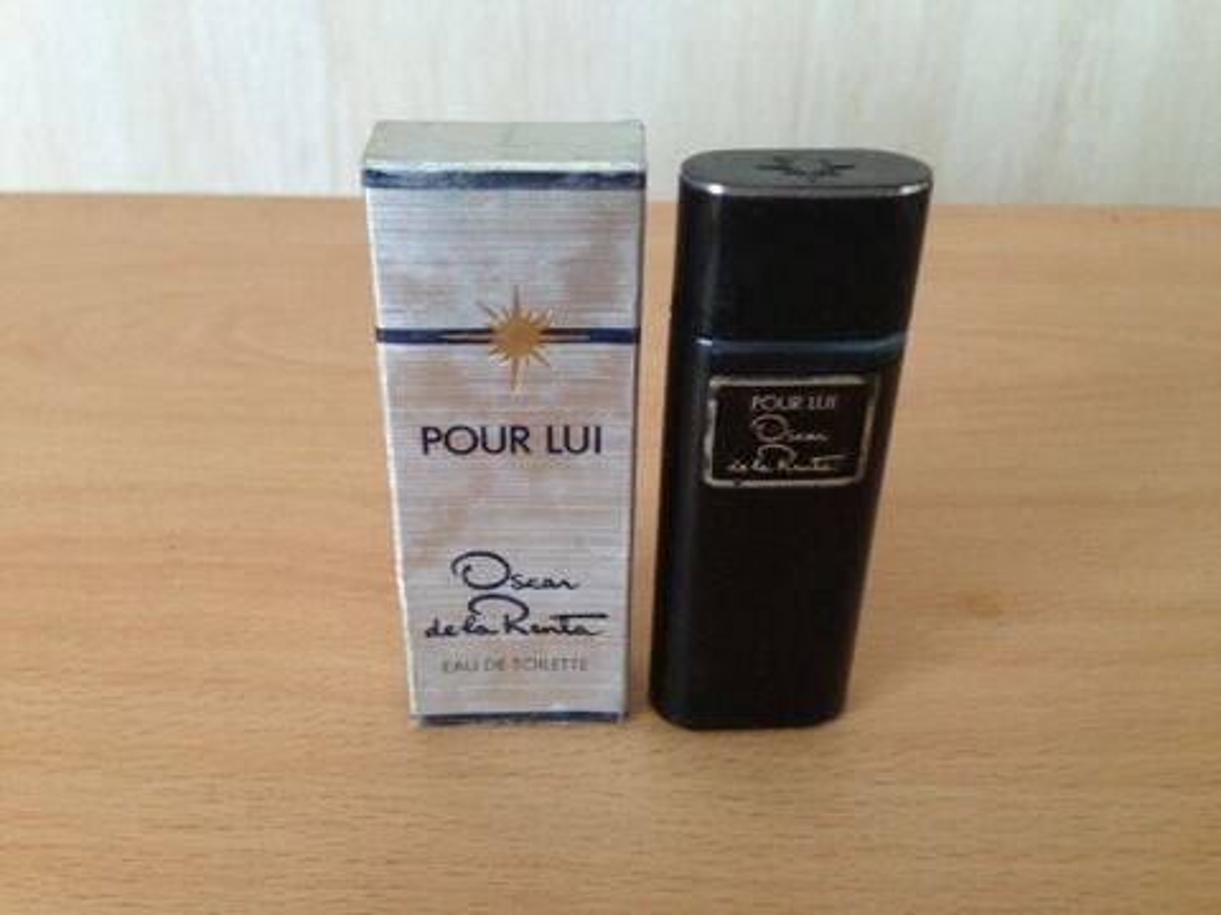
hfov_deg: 55.4
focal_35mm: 33
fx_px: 1164
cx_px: 610
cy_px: 458
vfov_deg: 42.9
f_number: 2.4
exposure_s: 1/20
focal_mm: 4.13
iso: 200
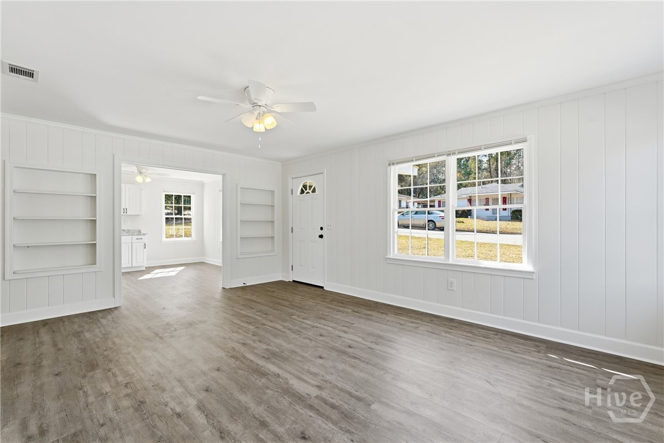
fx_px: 304
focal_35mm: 16
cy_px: 222
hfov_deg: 95.0
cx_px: 332
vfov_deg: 72.1
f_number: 9
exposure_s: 1/640
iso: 320
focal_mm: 16.5
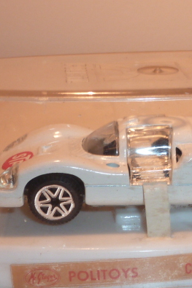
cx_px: 153
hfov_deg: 15.8
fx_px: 689
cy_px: 173
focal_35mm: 86
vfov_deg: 23.6
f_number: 4
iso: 100
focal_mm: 4.7
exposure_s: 1/50
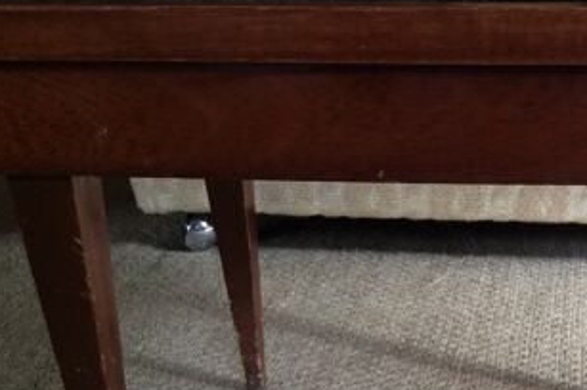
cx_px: 470
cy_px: 415
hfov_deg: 30.2
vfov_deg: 20.1
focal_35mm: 65
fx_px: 1059
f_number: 2.4
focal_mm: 3.3
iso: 50
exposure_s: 1/25
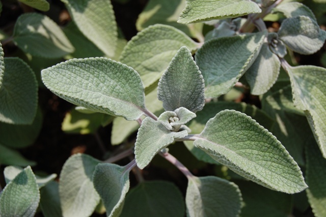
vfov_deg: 20.1
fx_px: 611
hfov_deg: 29.9
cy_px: 108
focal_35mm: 68
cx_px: 163
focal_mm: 45
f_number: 8
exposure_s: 1/320
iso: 200
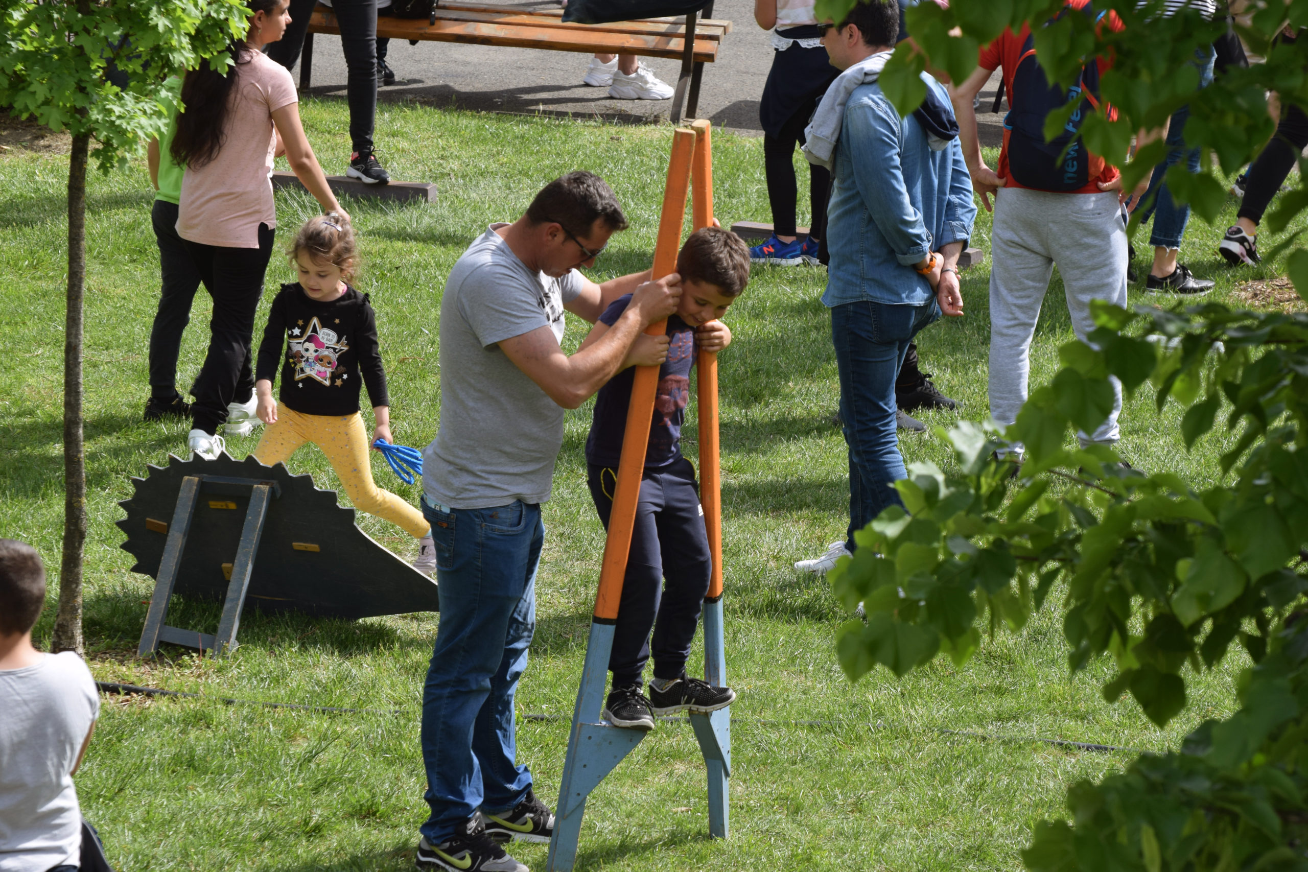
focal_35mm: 210
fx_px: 7630
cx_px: 654
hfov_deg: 9.8
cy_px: 436
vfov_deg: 6.5
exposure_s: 1/320
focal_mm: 140
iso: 200
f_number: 8
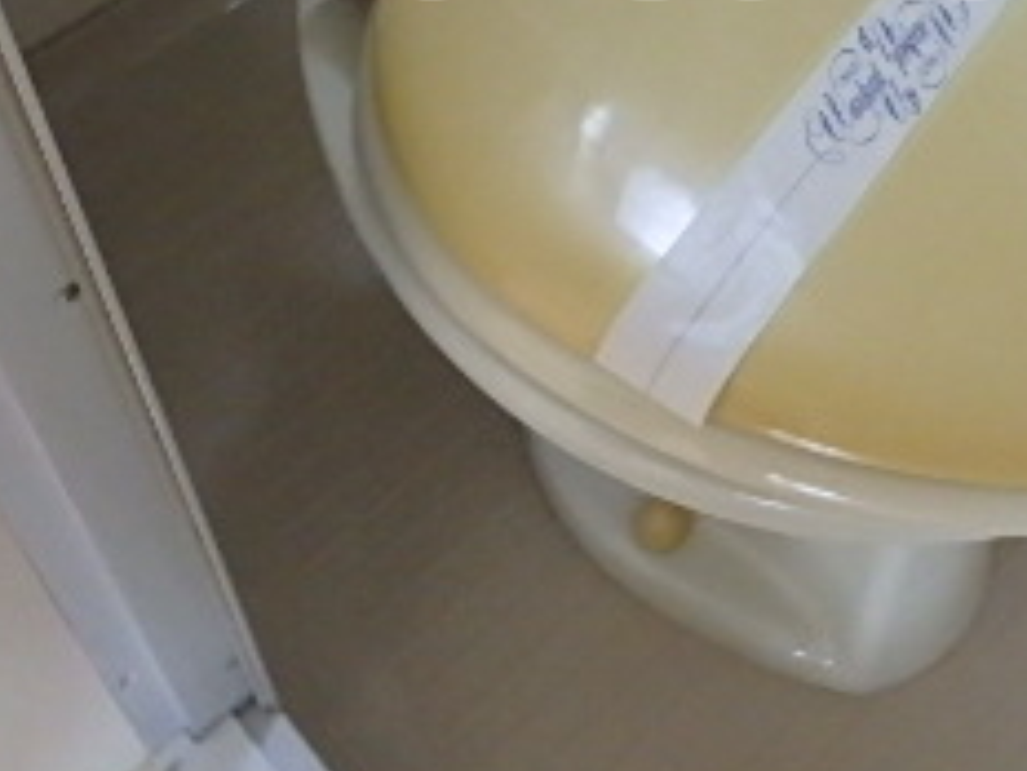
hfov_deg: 32.8
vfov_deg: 23.8
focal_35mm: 58
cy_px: -53
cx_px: 722
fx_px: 1721
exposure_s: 1/25
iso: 800
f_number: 3.5
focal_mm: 3.7
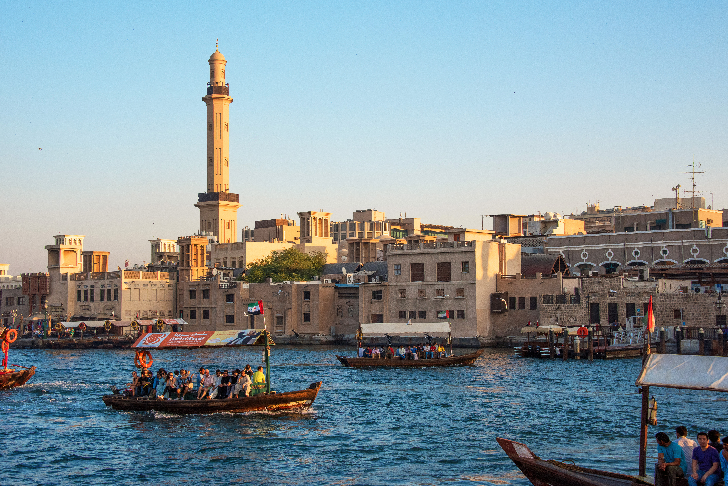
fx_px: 1052
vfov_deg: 26.0
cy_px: 243
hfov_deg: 38.2
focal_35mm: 52
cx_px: 364
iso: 640
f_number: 10
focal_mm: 52
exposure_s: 1/500
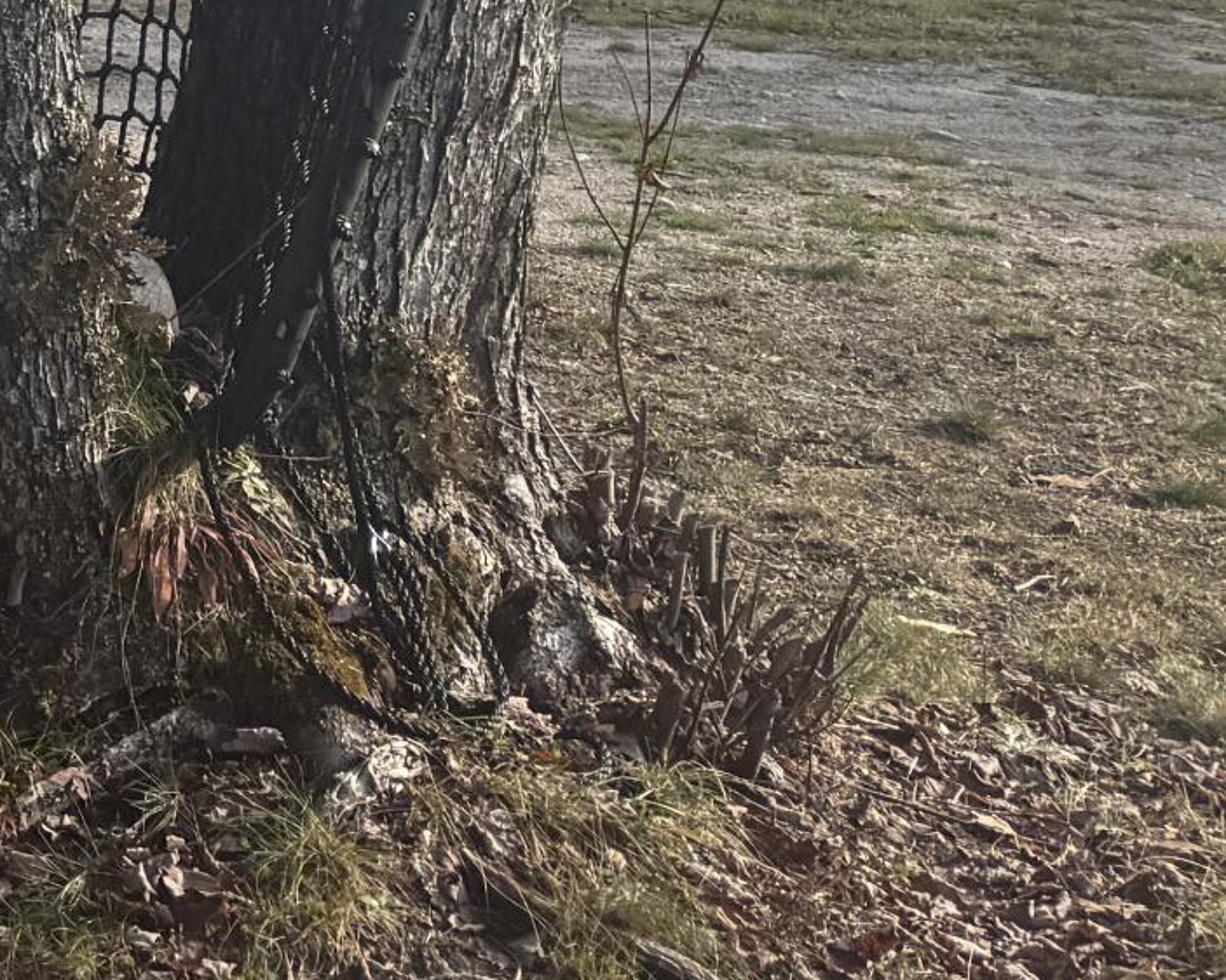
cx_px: -1386
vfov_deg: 14.3
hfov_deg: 14.8
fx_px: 3627
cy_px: -514
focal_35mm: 100
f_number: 1.78
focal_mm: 6.76
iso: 80
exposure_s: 1/1292
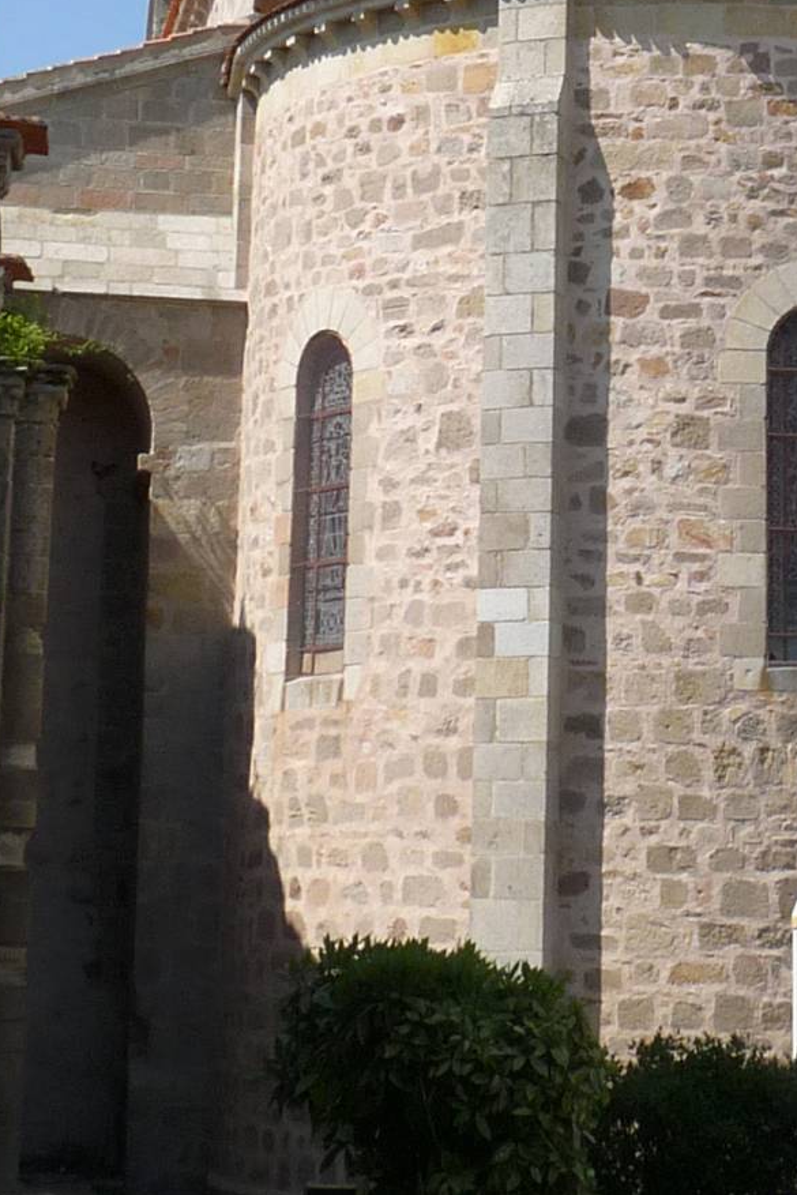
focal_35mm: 93
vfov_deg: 21.4
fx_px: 3087
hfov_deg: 14.5
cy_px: 121
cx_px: 757
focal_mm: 4.9
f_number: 5.6
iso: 100
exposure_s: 1/400
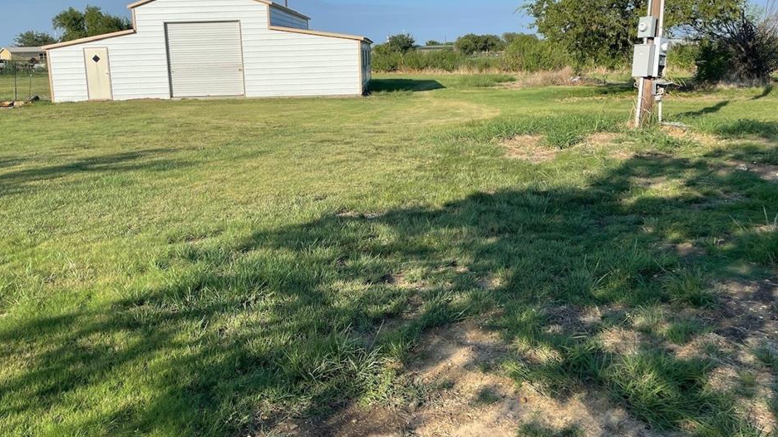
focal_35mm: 31
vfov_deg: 37.3
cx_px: 381
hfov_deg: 62.6
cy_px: 145
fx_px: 639
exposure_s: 1/2747
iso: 32
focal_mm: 4.2
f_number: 1.6
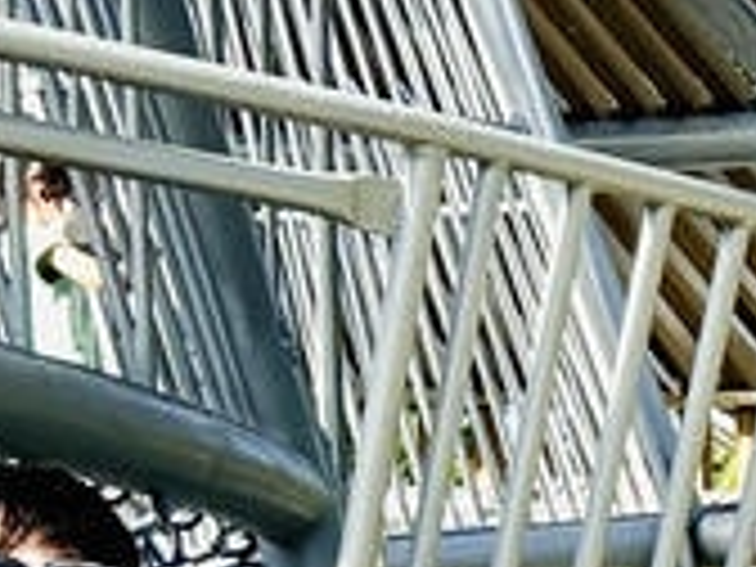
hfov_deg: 10.6
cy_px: 1800
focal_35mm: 171
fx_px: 3735
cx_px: 1521
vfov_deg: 7.5
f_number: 1.78
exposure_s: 1/1869
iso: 80
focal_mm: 6.76
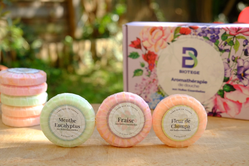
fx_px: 297
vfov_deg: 31.2
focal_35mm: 43
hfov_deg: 45.4
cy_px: 83
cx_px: 124
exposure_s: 1/1000
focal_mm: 28.9
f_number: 4
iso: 800
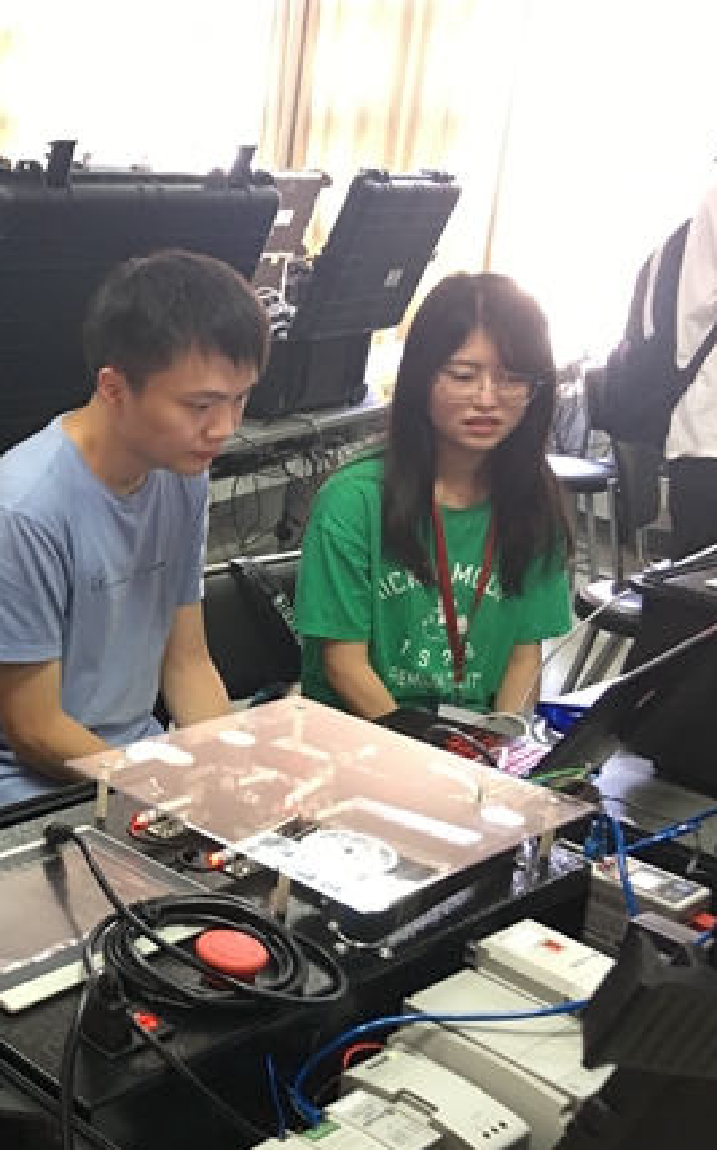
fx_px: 1440
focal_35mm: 46
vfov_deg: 43.5
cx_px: -132
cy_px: 580
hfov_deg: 25.3
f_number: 2.2
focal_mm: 4.15
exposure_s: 1/10
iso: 100
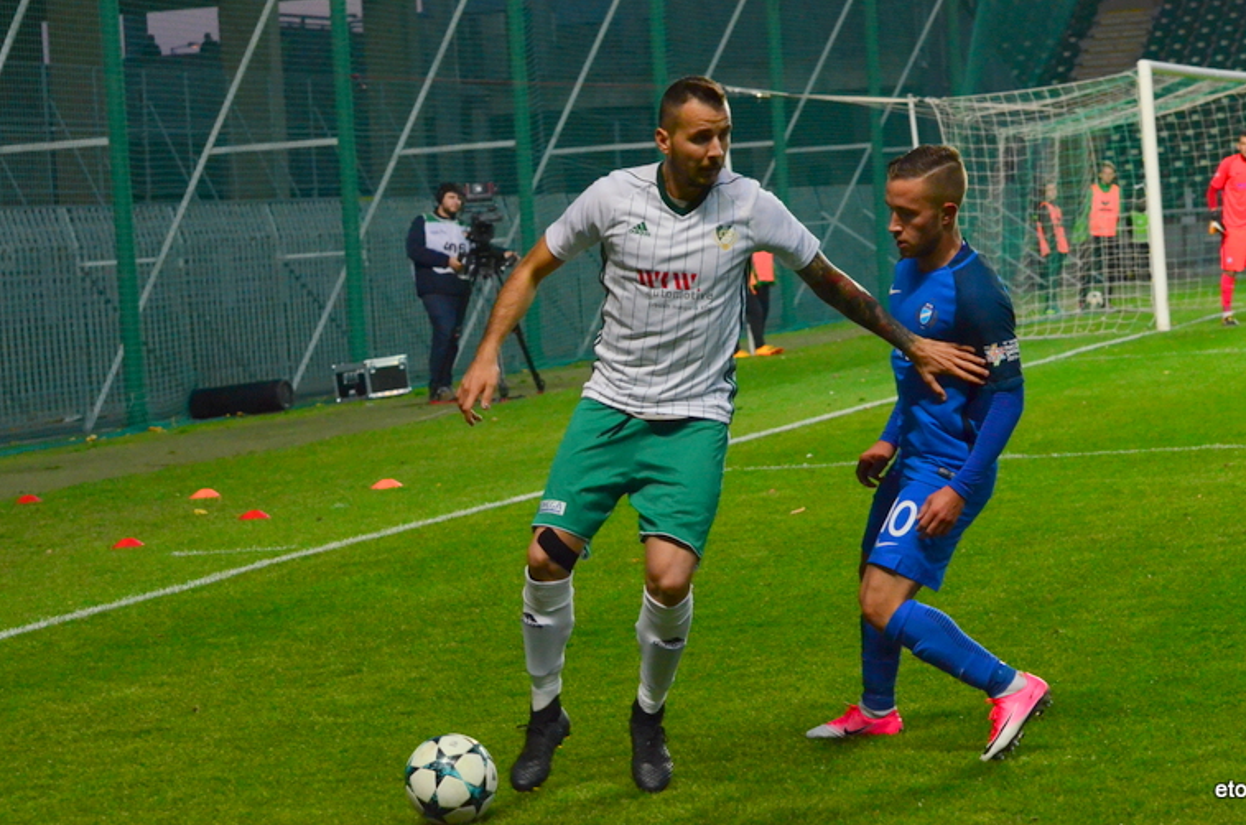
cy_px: 394
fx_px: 3833
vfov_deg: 12.3
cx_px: 655
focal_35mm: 111
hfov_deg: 18.5
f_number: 5.6
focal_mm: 70
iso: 3200
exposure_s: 1/500
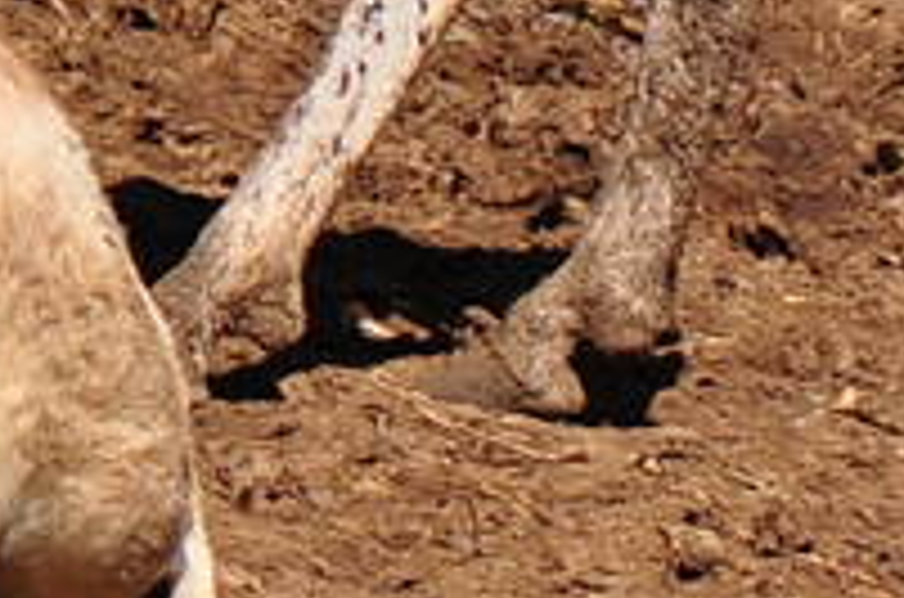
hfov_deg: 1.6
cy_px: -924
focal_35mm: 1255
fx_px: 31439
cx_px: -1210
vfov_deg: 1.1
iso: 200
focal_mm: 105
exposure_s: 1/1600
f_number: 5.6
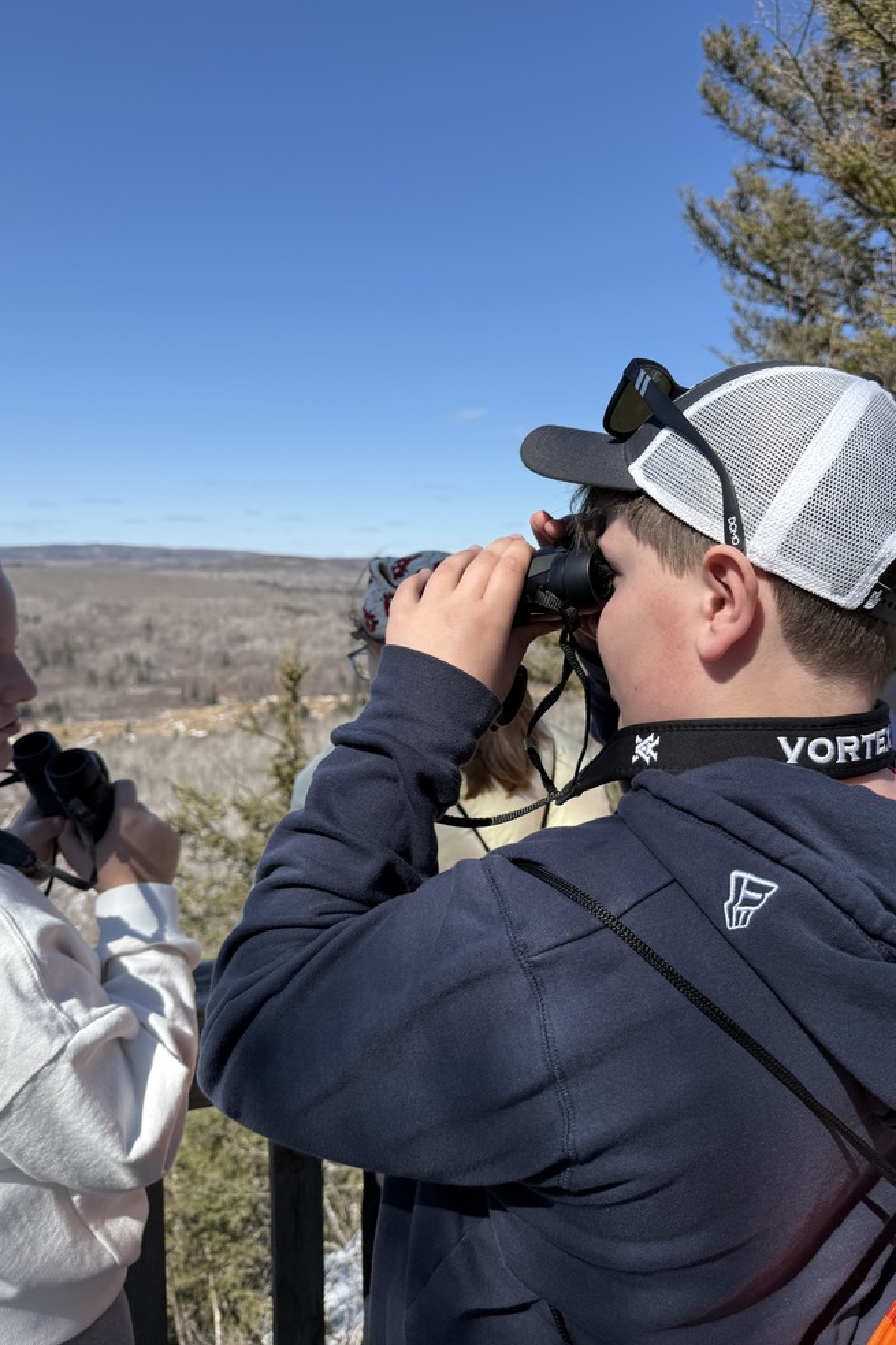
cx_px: 520
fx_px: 971
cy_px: 670
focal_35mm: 26
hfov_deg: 49.3
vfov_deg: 69.4
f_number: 1.78
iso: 80
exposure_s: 1/4167
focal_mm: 6.76
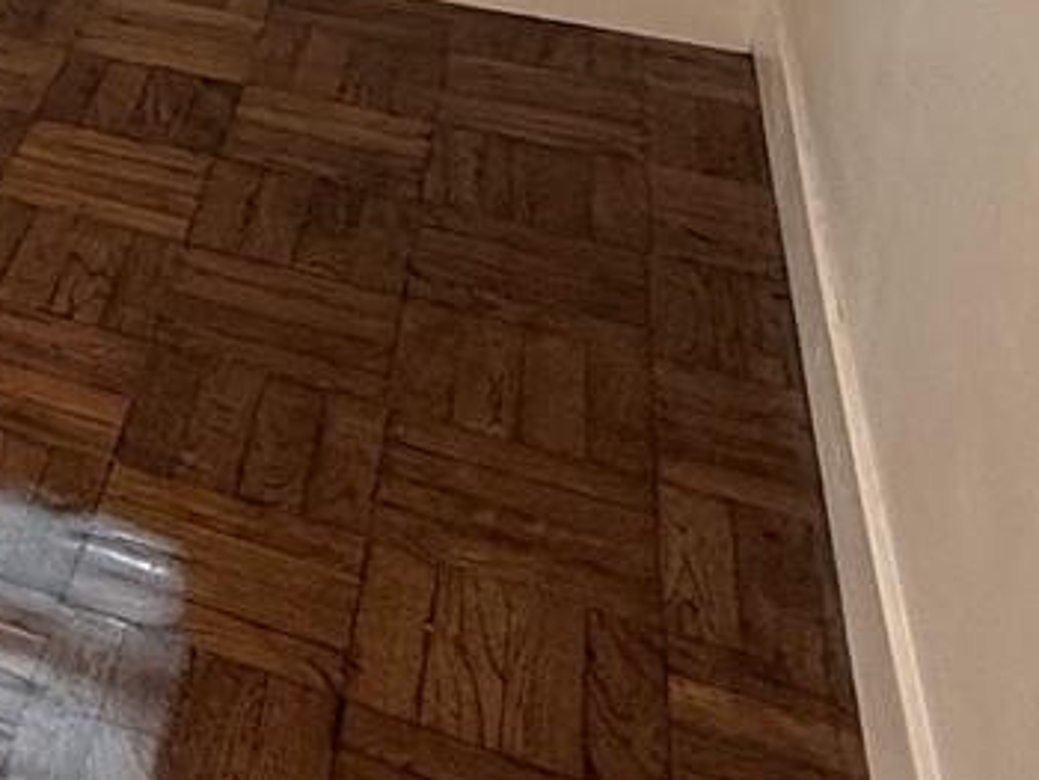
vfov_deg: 19.9
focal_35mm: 64
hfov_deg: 21.6
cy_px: -389
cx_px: -757
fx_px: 1922
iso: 125
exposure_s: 1/120
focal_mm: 2.22
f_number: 2.2
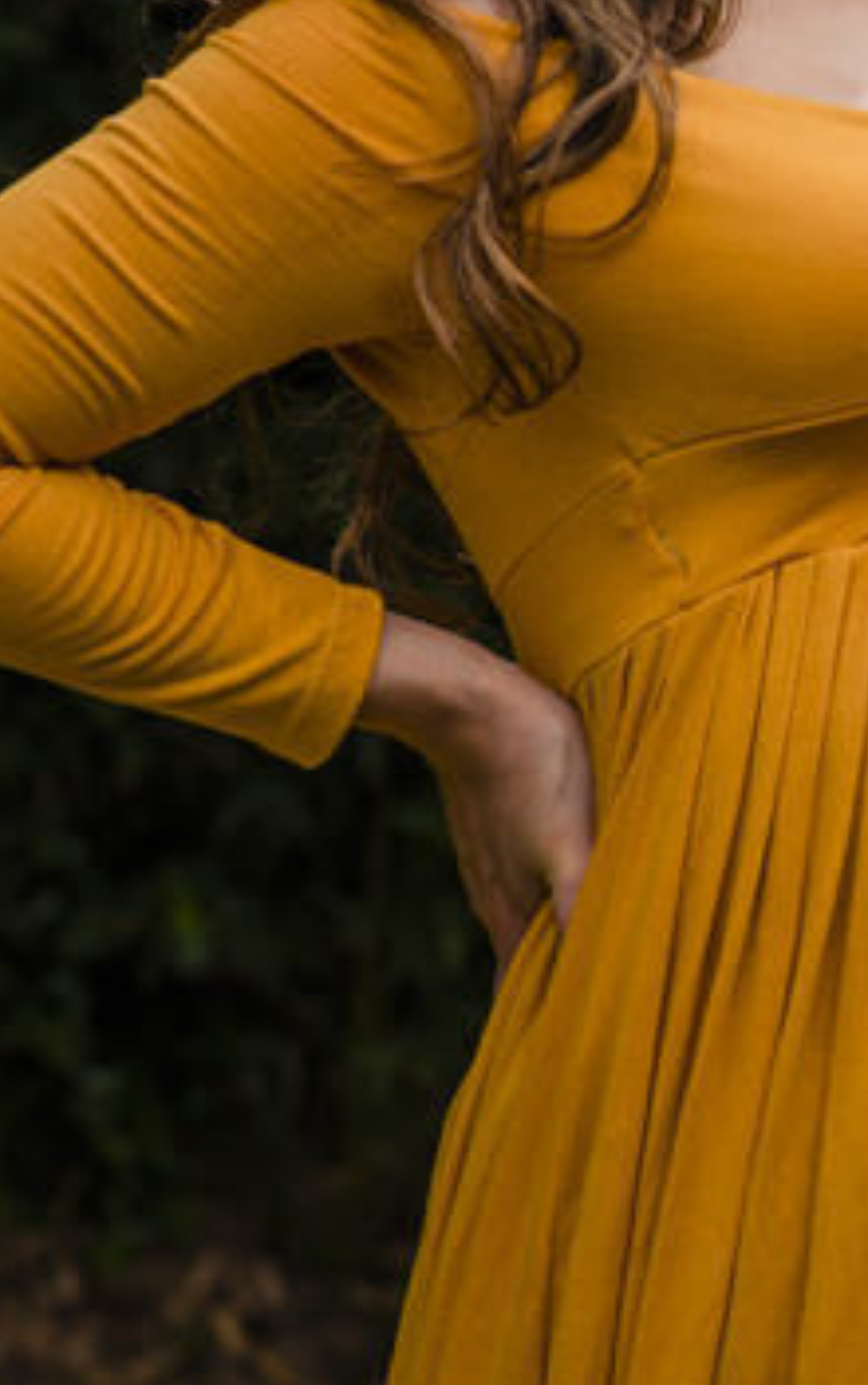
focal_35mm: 296
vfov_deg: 7.1
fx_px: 11181
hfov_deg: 4.4
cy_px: 49
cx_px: 1783
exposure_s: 1/800
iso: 100
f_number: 4
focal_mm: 85
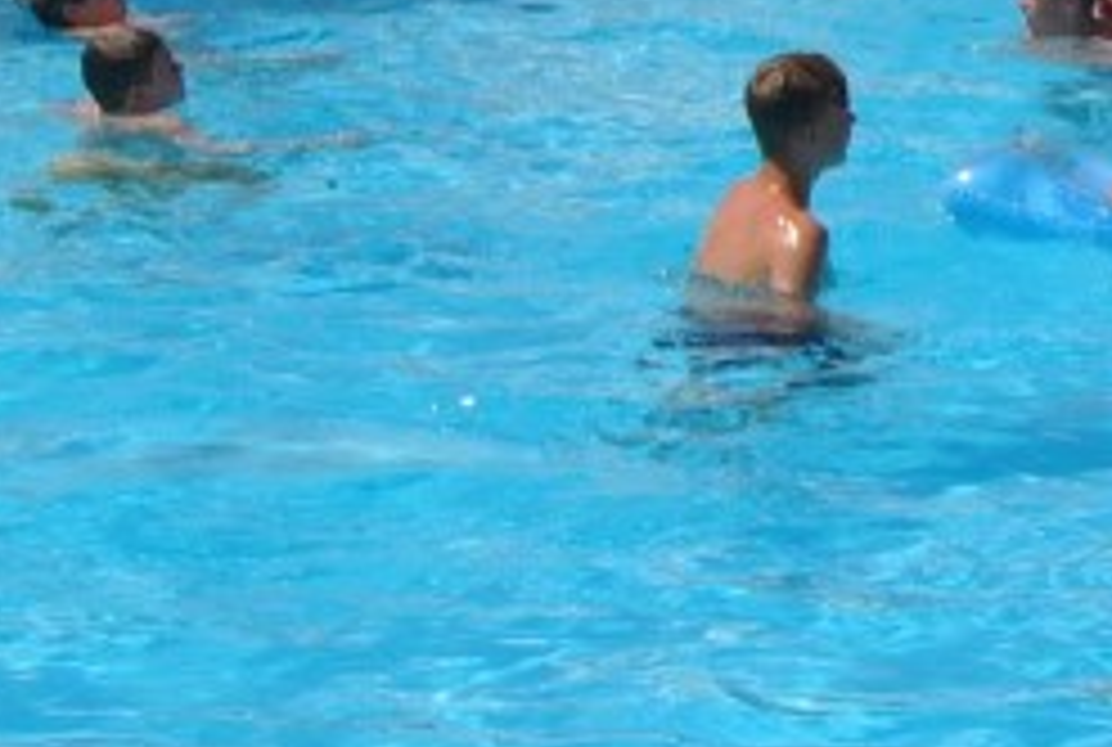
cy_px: -63
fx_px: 5171
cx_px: 1826
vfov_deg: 8.2
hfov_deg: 11.6
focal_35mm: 167
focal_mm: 24
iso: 100
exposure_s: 1/320
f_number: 9
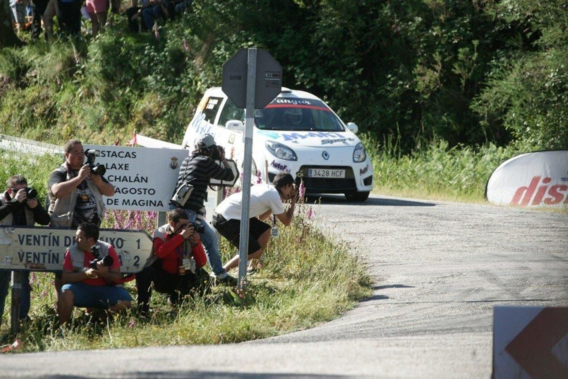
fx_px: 4733
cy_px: 190
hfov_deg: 6.9
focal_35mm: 300
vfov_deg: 4.6
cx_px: 284
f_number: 6.3
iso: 800
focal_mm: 300
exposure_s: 1/1600
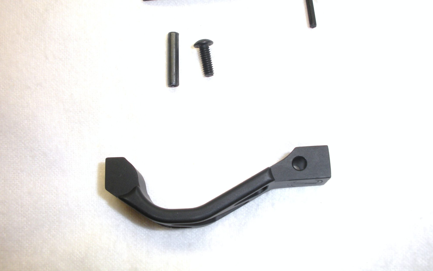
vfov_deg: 33.5
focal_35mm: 38
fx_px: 448
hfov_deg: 51.5
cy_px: 111
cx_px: 216
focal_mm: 6.3
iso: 83
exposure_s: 1/31.2
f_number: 5.6
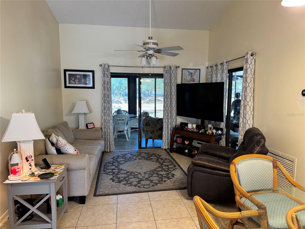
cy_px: 114
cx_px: 152
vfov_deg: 56.8
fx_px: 211
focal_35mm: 24
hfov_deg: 71.6
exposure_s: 1/60
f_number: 1.78
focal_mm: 6.76
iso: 160
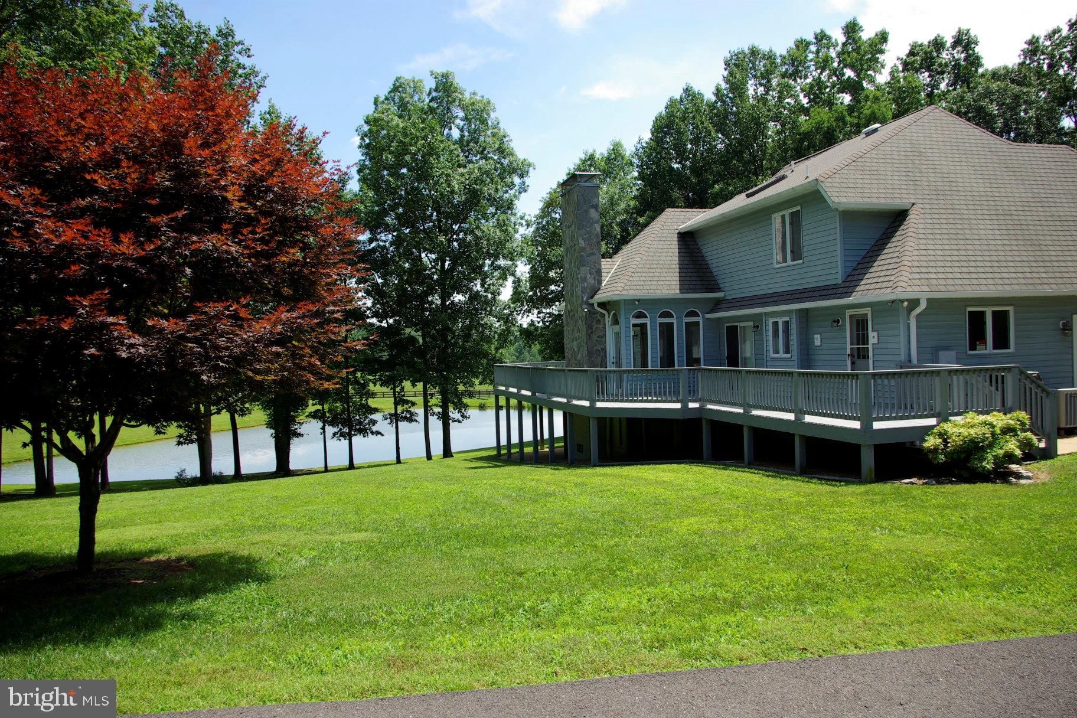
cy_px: 359
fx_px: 808
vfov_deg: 47.9
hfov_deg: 67.4
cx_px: 538
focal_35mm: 27
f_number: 6.7
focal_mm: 18
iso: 100
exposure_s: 1/180
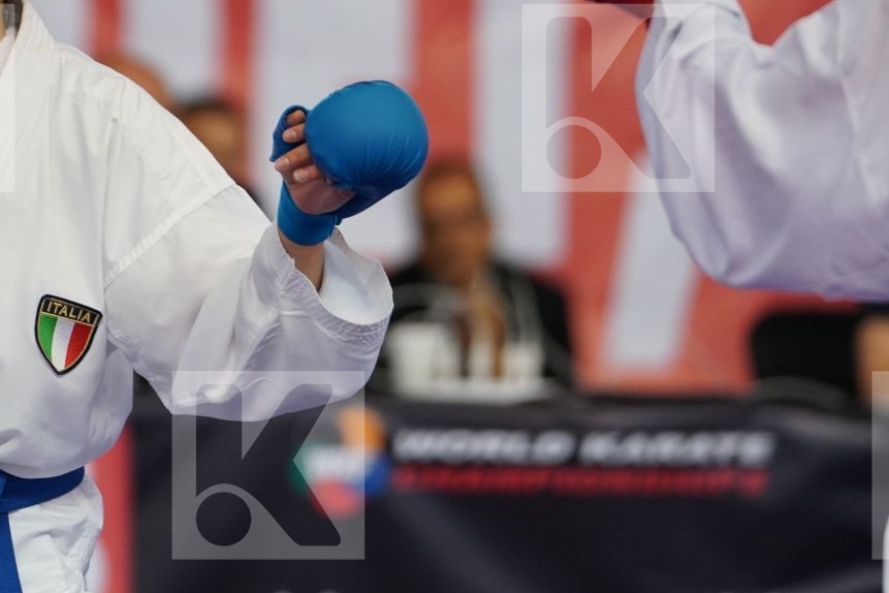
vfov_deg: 3.3
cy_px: 98
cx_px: 268
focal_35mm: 418
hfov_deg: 4.9
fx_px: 10321
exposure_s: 1/1000
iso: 2000
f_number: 2.8
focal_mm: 200
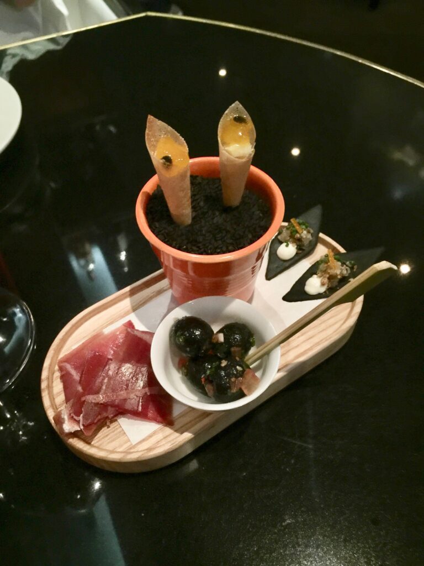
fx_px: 474
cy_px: 283
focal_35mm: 29
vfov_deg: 61.7
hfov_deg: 48.2
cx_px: 212
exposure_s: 1/4
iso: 125
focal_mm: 4.15
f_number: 2.2
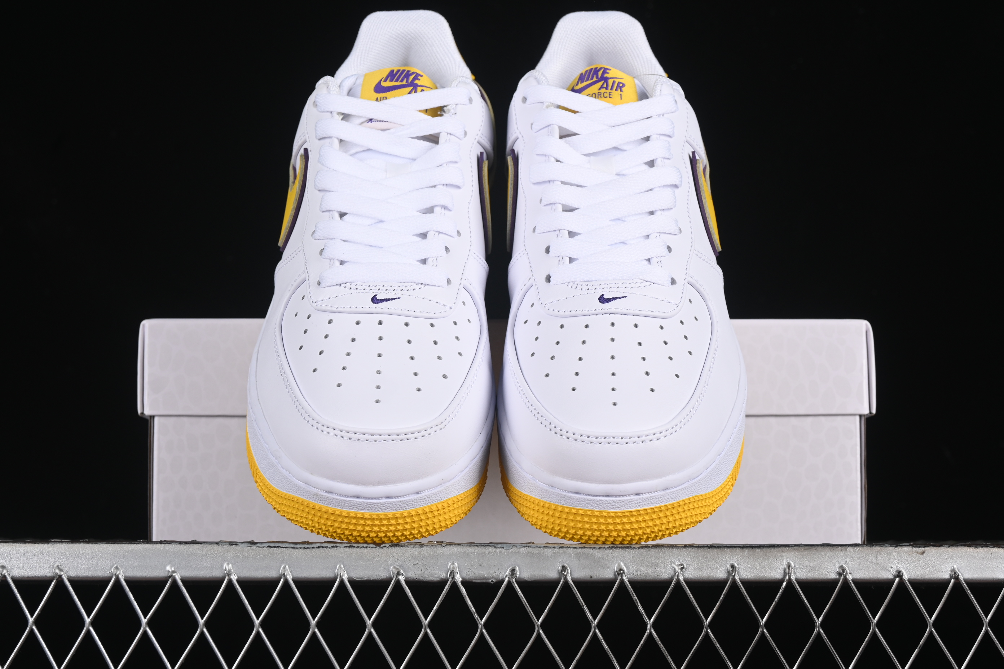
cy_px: 334
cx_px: 502
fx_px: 2092
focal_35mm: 75
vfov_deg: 18.2
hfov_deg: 27.0
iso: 160
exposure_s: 1/125
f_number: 8
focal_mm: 50
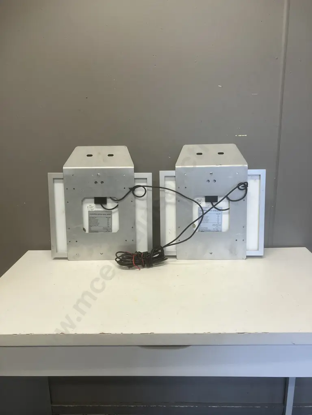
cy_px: 208
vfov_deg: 63.4
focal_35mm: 28
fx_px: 336
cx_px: 156
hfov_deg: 49.7
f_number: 1.8
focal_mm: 3.99
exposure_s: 1/100
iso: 80
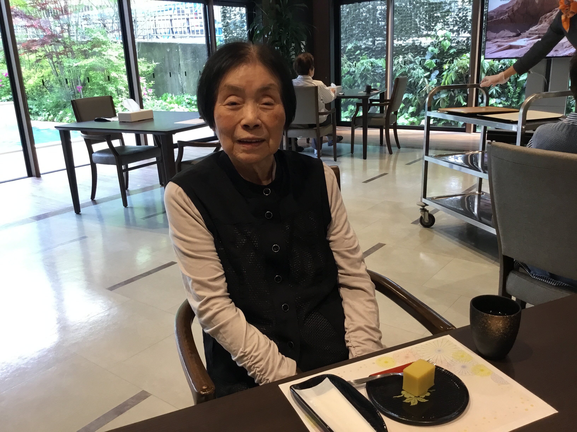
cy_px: 216
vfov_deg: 45.4
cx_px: 288
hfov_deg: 58.4
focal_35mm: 31
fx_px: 517
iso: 32
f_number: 2.4
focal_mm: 3.3
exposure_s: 1/30
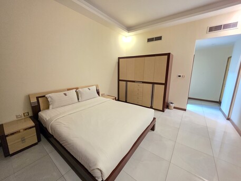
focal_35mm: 13
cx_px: 120
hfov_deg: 106.2
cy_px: 90
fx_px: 91
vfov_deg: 89.9
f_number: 1.9
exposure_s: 1/25
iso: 1600
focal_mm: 2.2
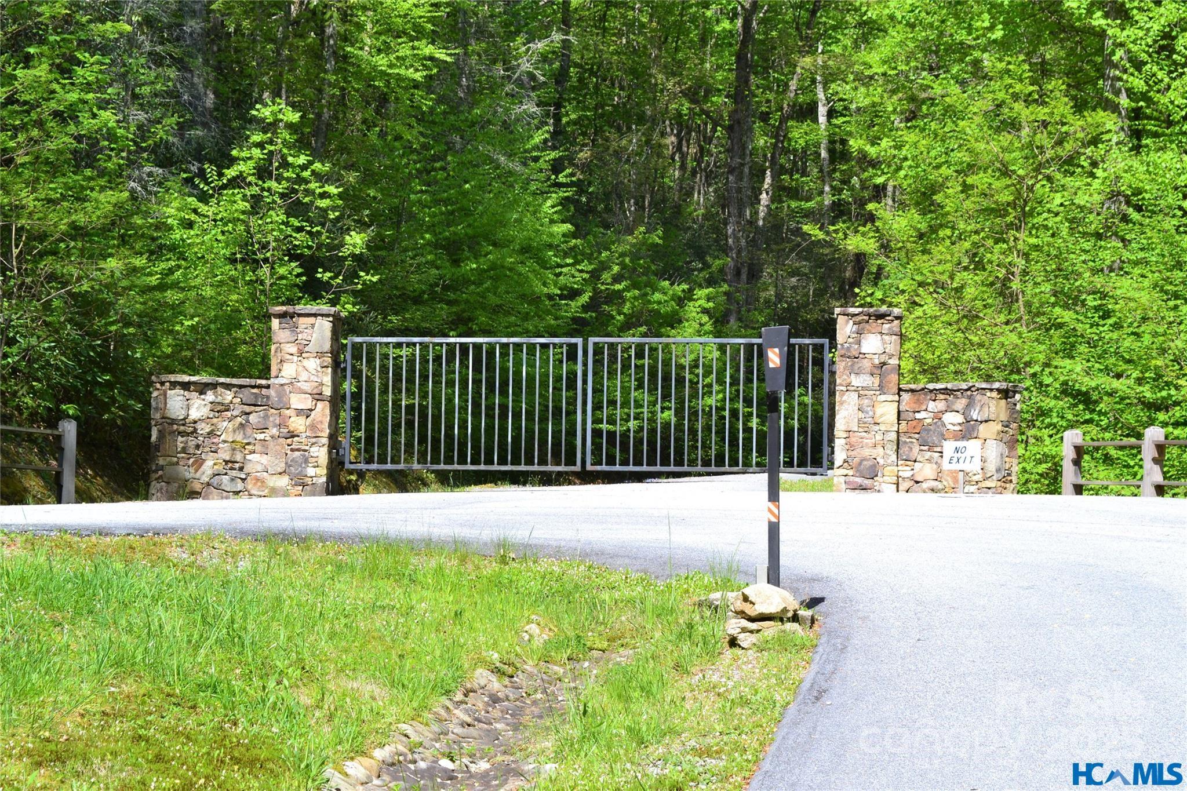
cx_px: 594
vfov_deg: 16.6
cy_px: 396
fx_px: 2720
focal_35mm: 82
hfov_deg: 24.6
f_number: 10
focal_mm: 55
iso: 400
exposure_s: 1/250
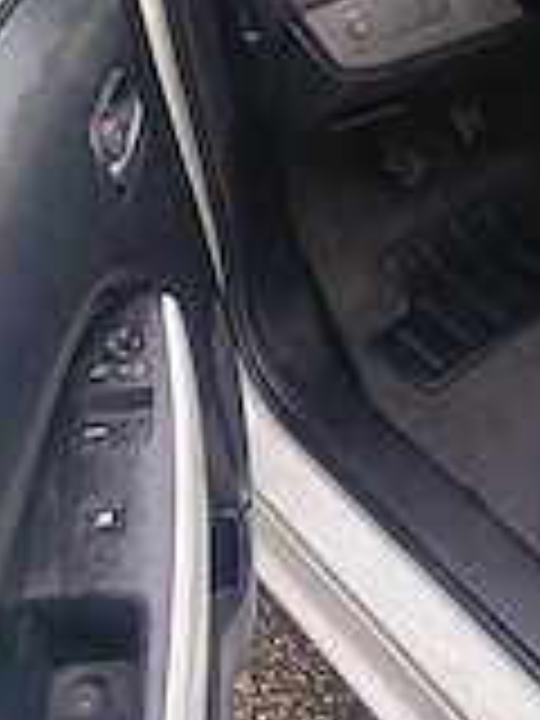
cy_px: -14
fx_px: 1248
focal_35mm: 60
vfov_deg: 29.8
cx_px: 549
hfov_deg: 23.3
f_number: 1.75
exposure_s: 1/50
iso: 454
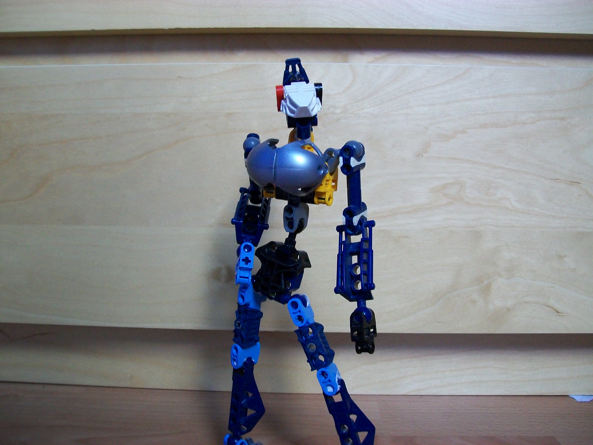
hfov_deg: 51.4
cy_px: 222
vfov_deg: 39.7
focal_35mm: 36
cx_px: 296
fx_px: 617
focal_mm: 6
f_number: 2.7
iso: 160
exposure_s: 1/13
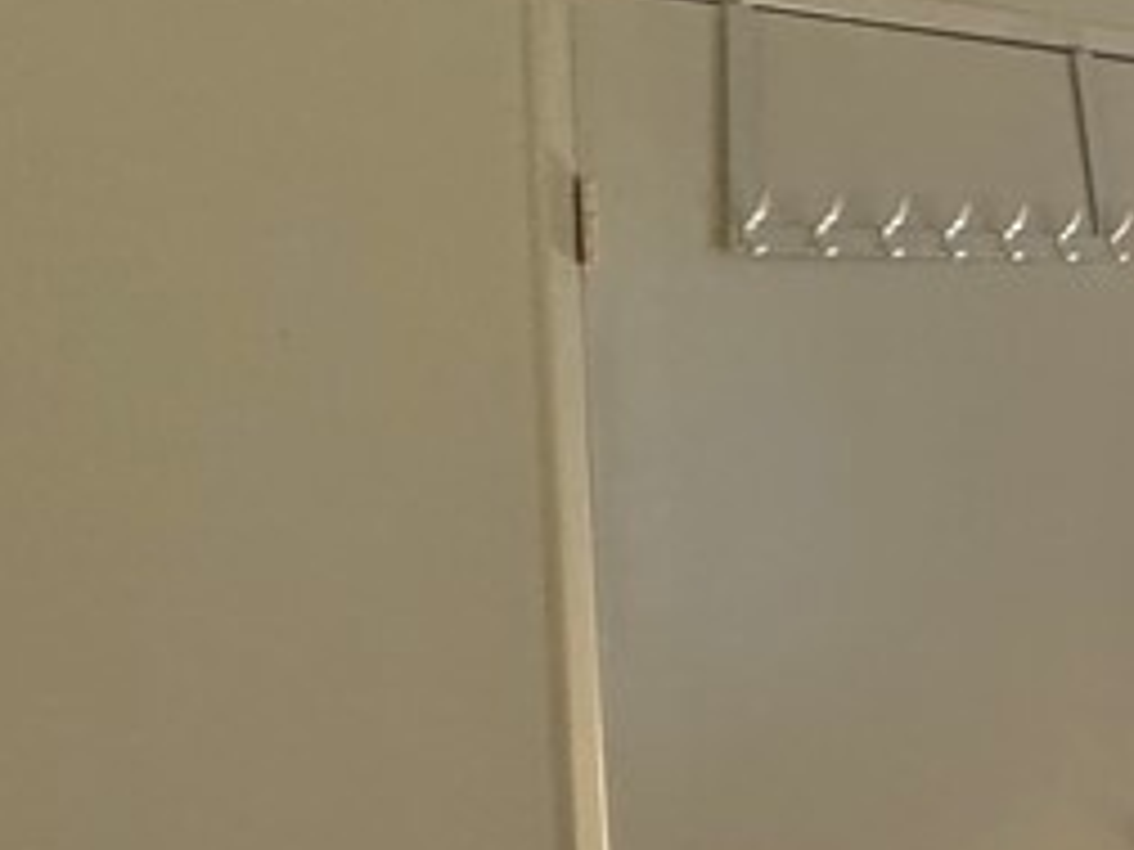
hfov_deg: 20.5
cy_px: 364
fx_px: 1867
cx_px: 2146
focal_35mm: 57
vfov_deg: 25.6
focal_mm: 2.22
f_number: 2.2
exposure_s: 1/60
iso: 400
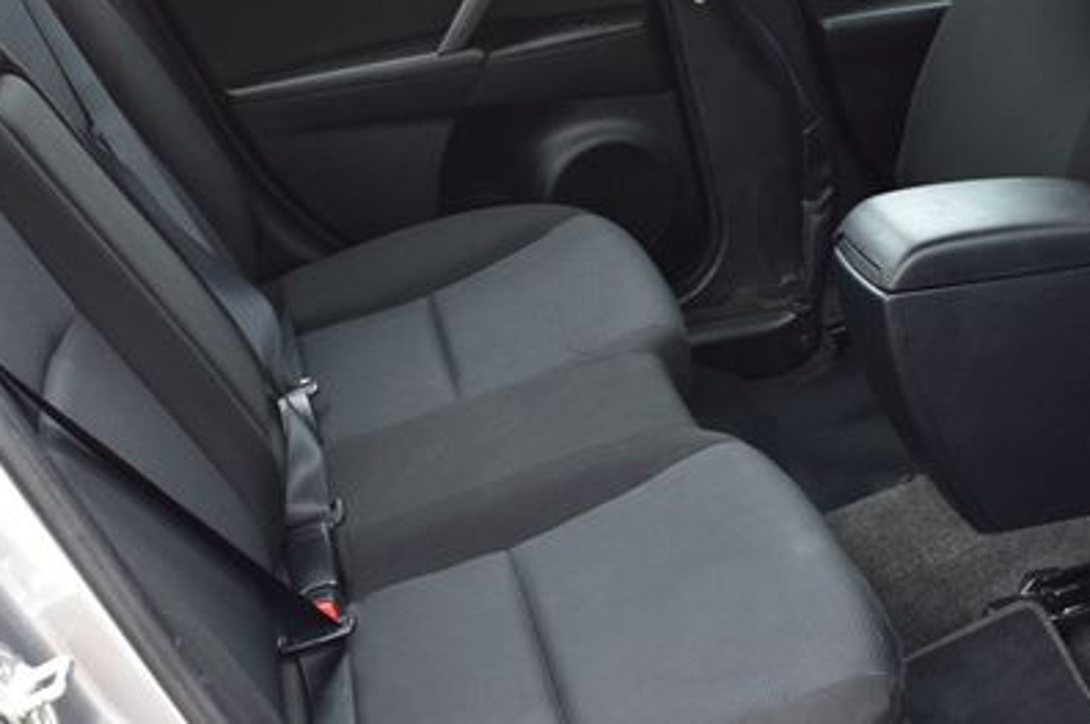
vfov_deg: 24.1
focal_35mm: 56
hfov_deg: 35.8
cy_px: 473
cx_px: 603
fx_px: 1688
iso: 400
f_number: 7.1
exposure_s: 1/25
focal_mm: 23
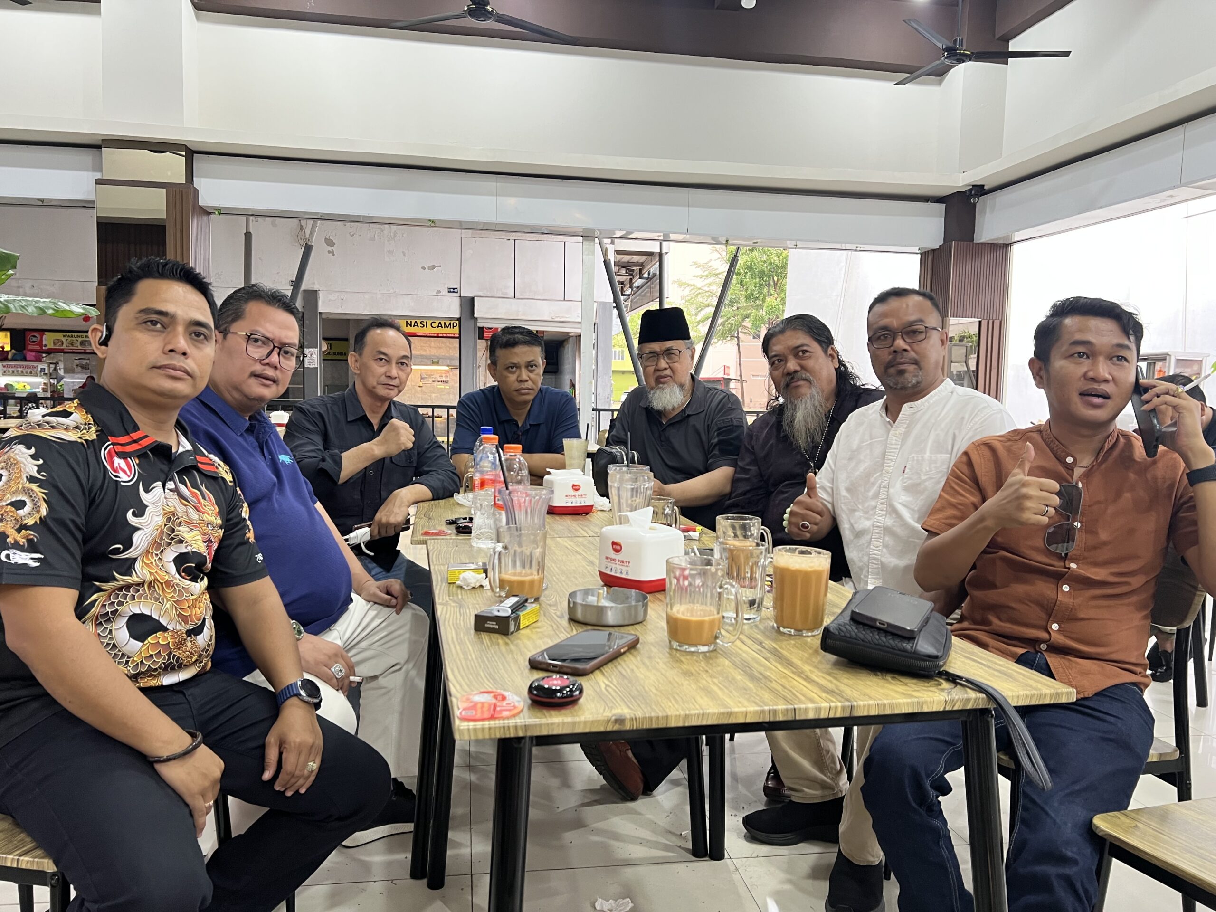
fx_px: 913
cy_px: 456
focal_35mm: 26
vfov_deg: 53.1
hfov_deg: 67.3
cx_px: 608
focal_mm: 5.7
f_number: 1.5
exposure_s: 1/52
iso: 100
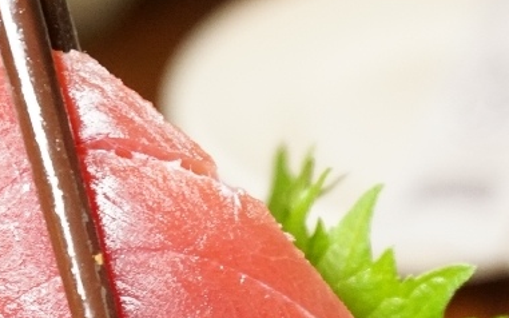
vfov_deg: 11.1
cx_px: 231
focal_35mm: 115
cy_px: 410
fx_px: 1595
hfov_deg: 18.1
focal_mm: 28
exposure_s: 1/60
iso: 2500
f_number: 4.5
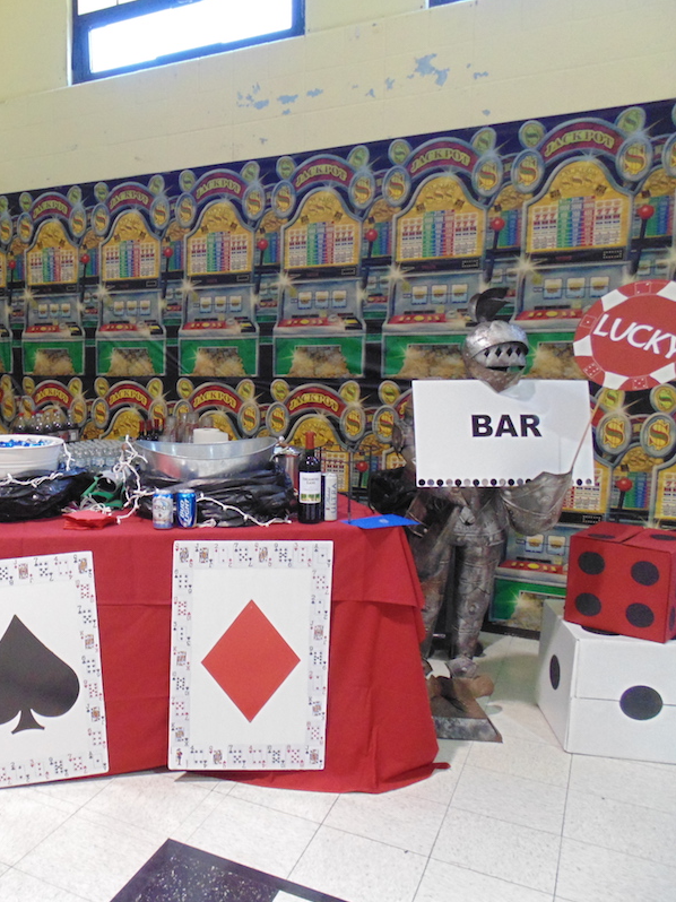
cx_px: 77
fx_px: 782
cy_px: 459
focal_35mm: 30
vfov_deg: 60.0
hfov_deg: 43.1
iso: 400
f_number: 3.1
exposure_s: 1/30
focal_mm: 4
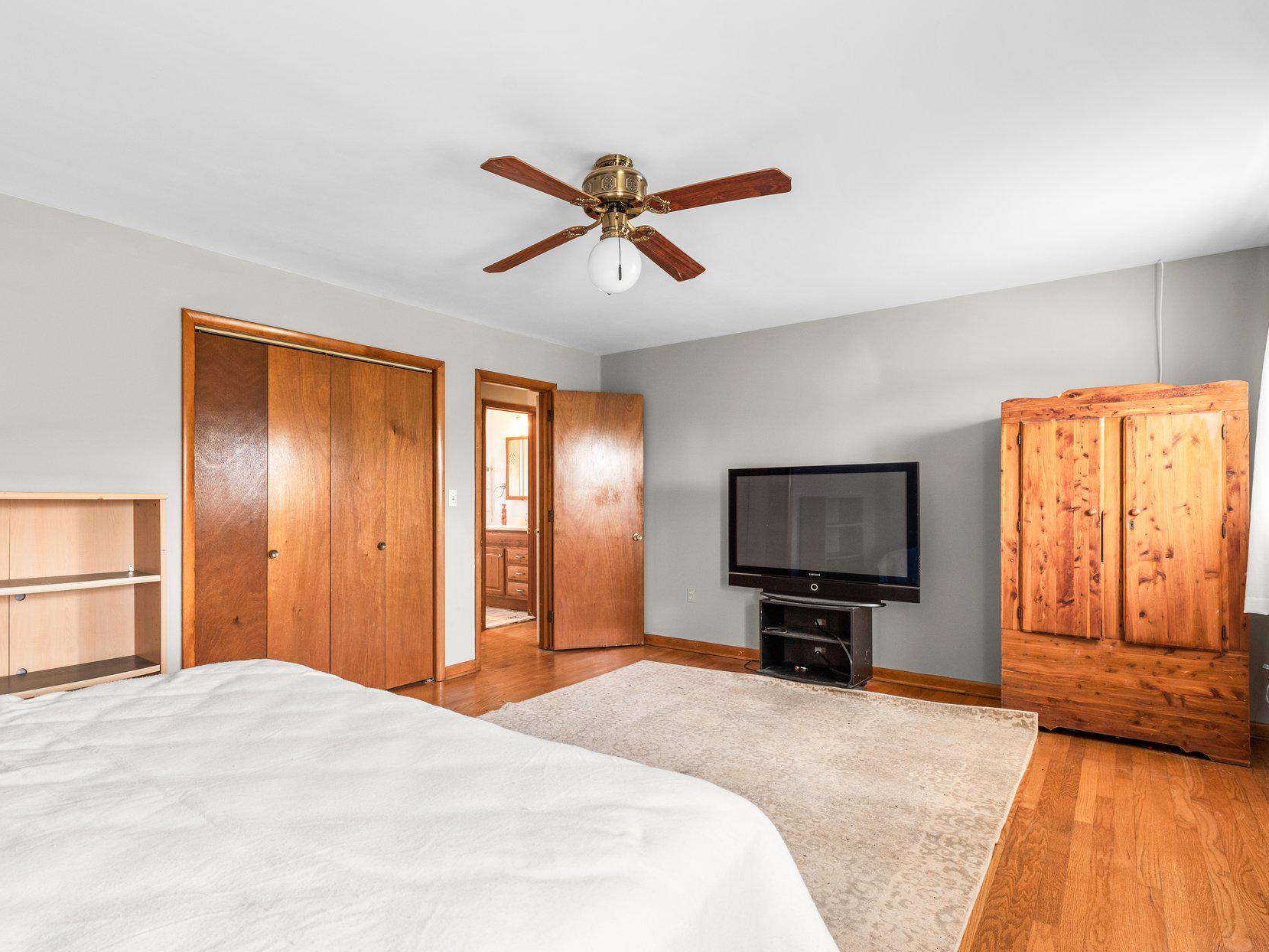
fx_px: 696
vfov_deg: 68.6
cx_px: 543
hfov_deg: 84.1
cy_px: 498
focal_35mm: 19
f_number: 8
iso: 200
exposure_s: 1/8
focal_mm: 16
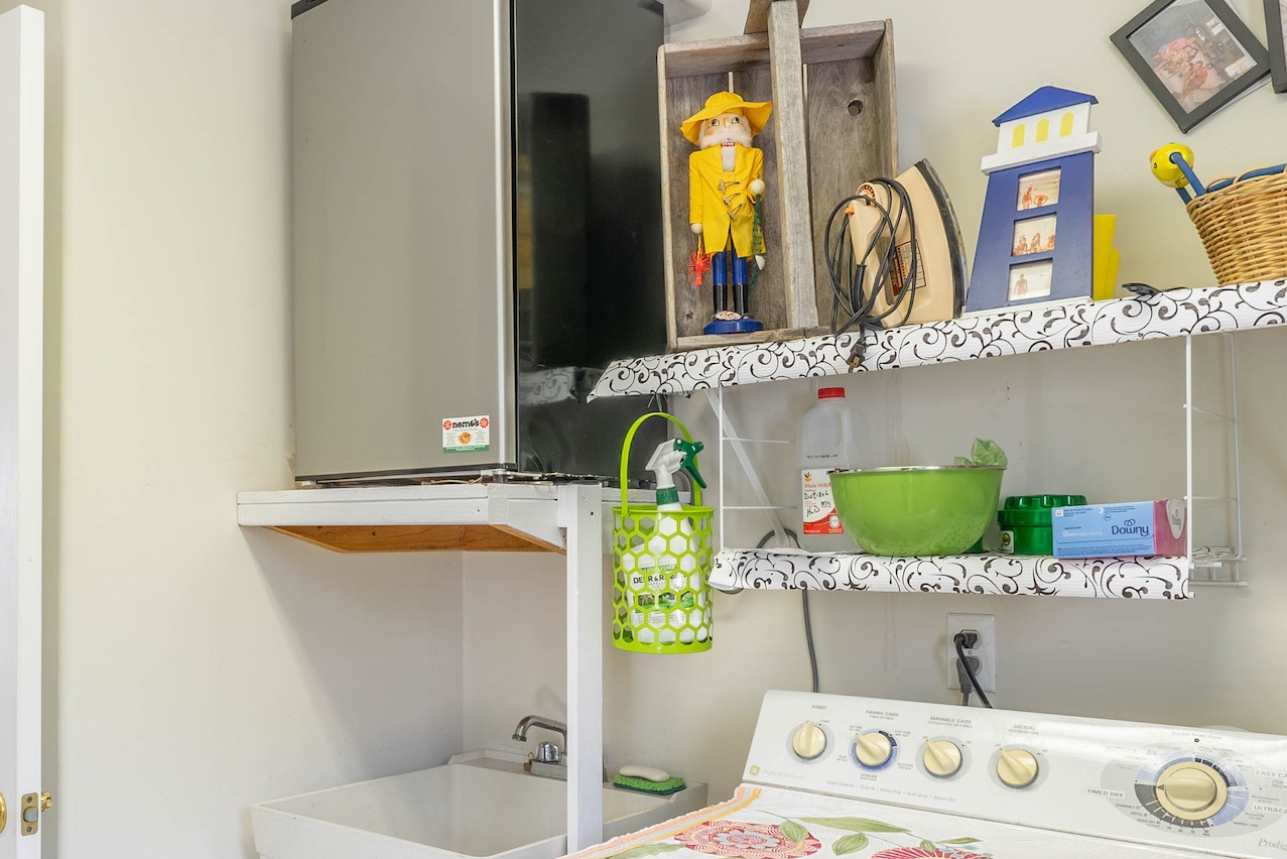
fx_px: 1108
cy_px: 523
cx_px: 455
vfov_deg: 42.1
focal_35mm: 31
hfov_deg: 59.2
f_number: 7.1
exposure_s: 1/125
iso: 800
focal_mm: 12
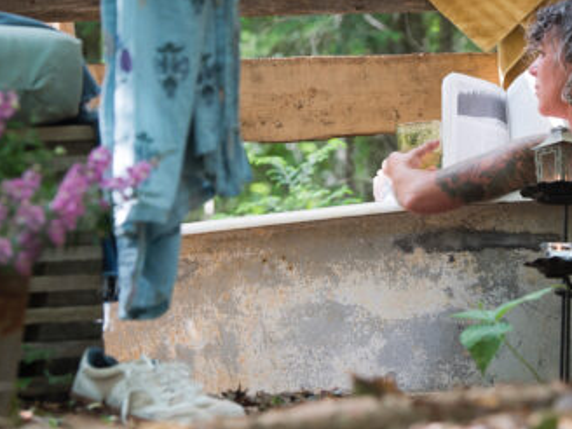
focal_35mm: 275
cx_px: 481
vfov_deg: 5.4
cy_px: 67
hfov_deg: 7.2
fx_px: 4544
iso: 250
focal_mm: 122
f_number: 5
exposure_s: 1/25
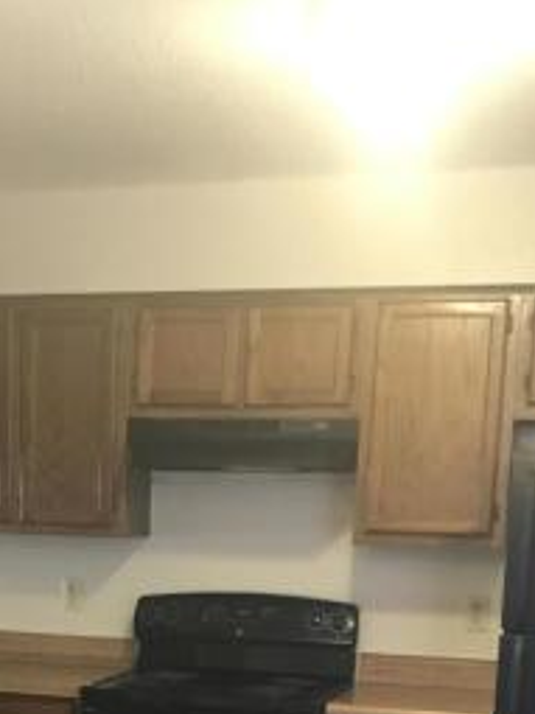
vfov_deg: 27.4
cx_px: 134
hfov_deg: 22.0
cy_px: 745
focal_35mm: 66
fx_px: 1361
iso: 100
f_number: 1.8
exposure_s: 1/15
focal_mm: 3.99
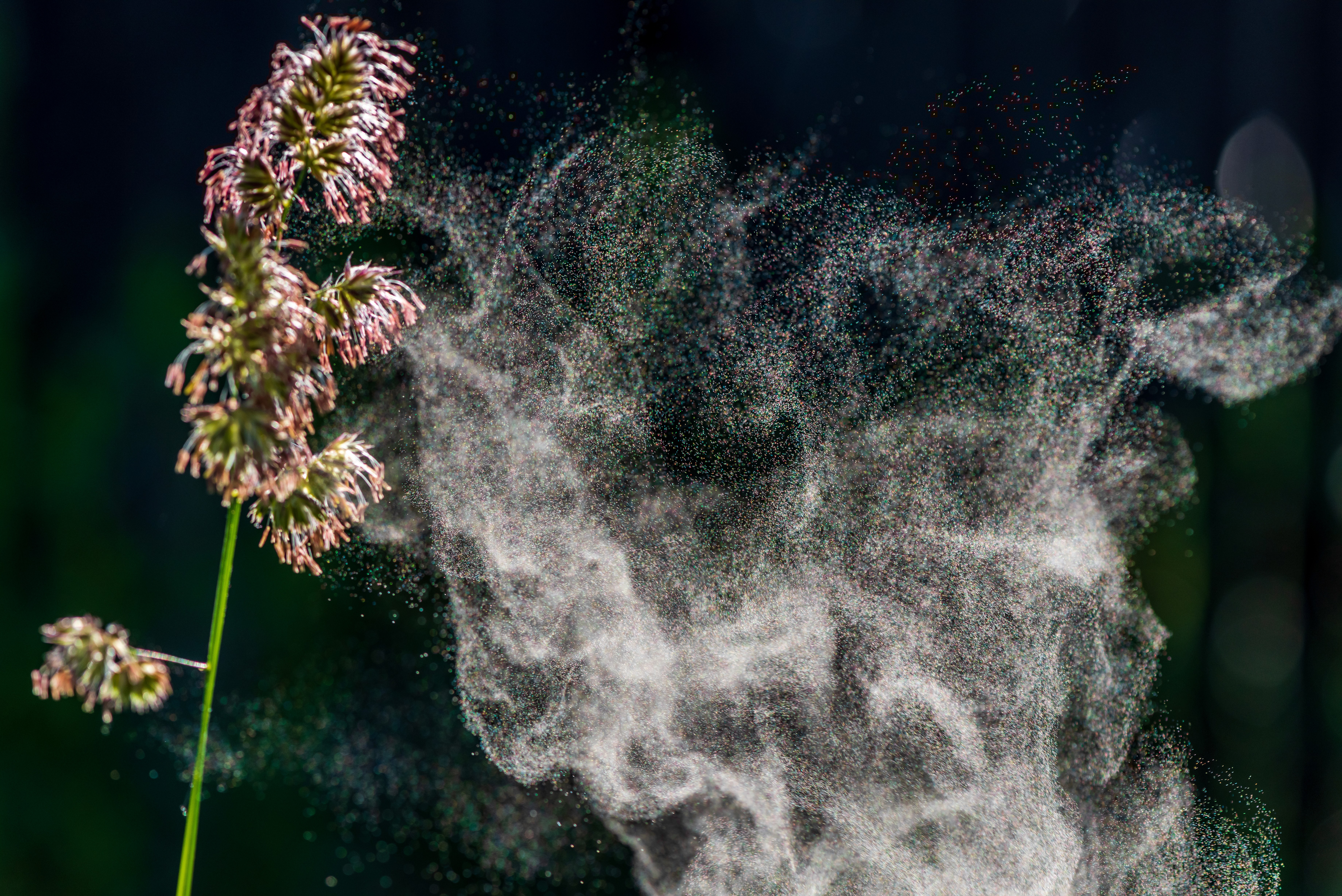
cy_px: 448
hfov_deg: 19.5
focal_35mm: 105
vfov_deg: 13.1
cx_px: 671
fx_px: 3915
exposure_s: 1/1250
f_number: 5.6
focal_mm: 105
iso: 200
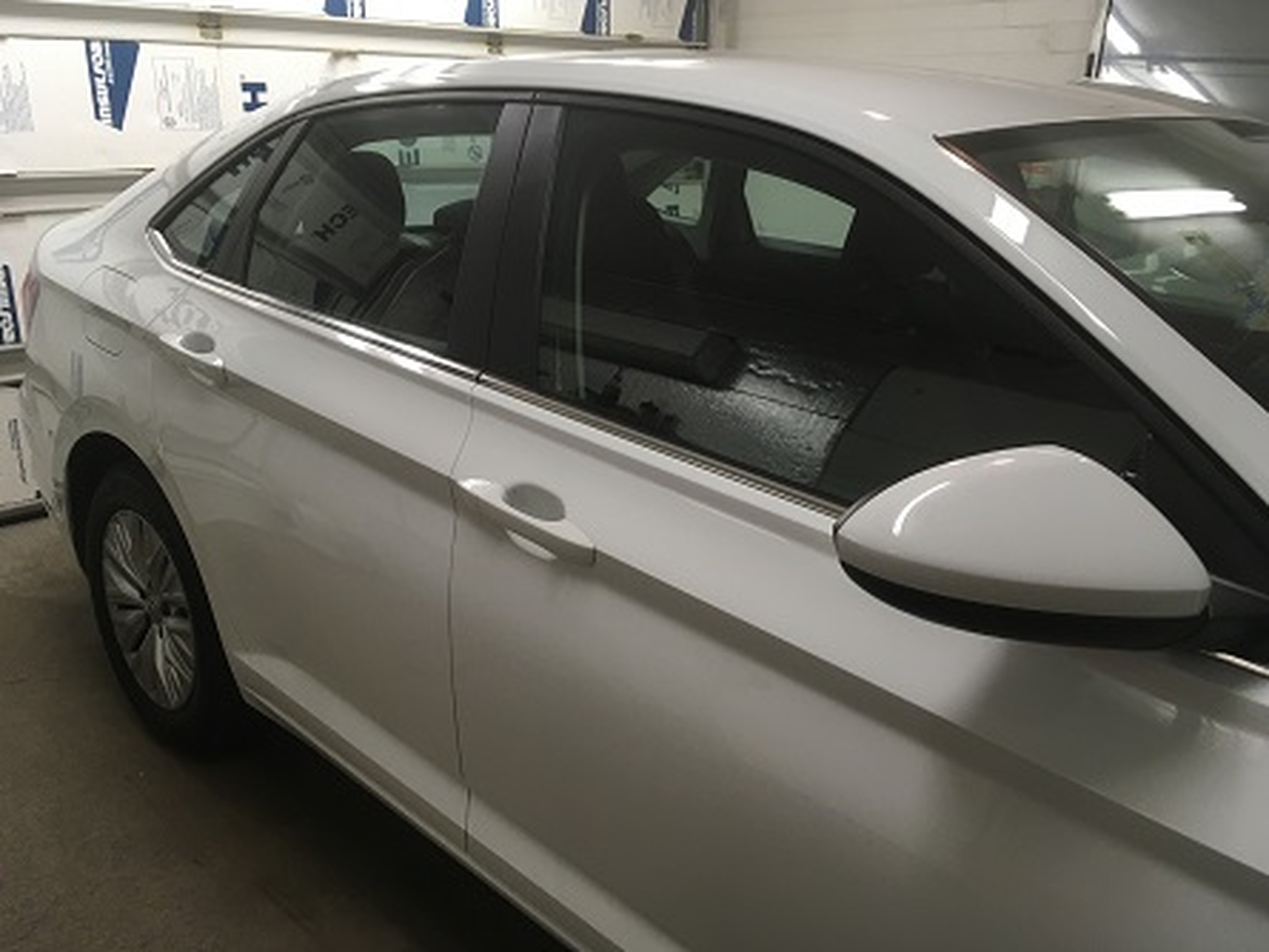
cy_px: 466
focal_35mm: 30
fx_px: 1100
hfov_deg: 59.9
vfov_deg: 46.8
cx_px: 647
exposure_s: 1/30
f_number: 2.2
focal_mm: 4.15
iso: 40
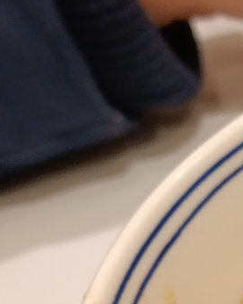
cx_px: 465
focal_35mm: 115
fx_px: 1034
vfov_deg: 16.1
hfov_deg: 12.1
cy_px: 354
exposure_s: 1/33.3
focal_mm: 4.71
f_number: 1.7
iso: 200
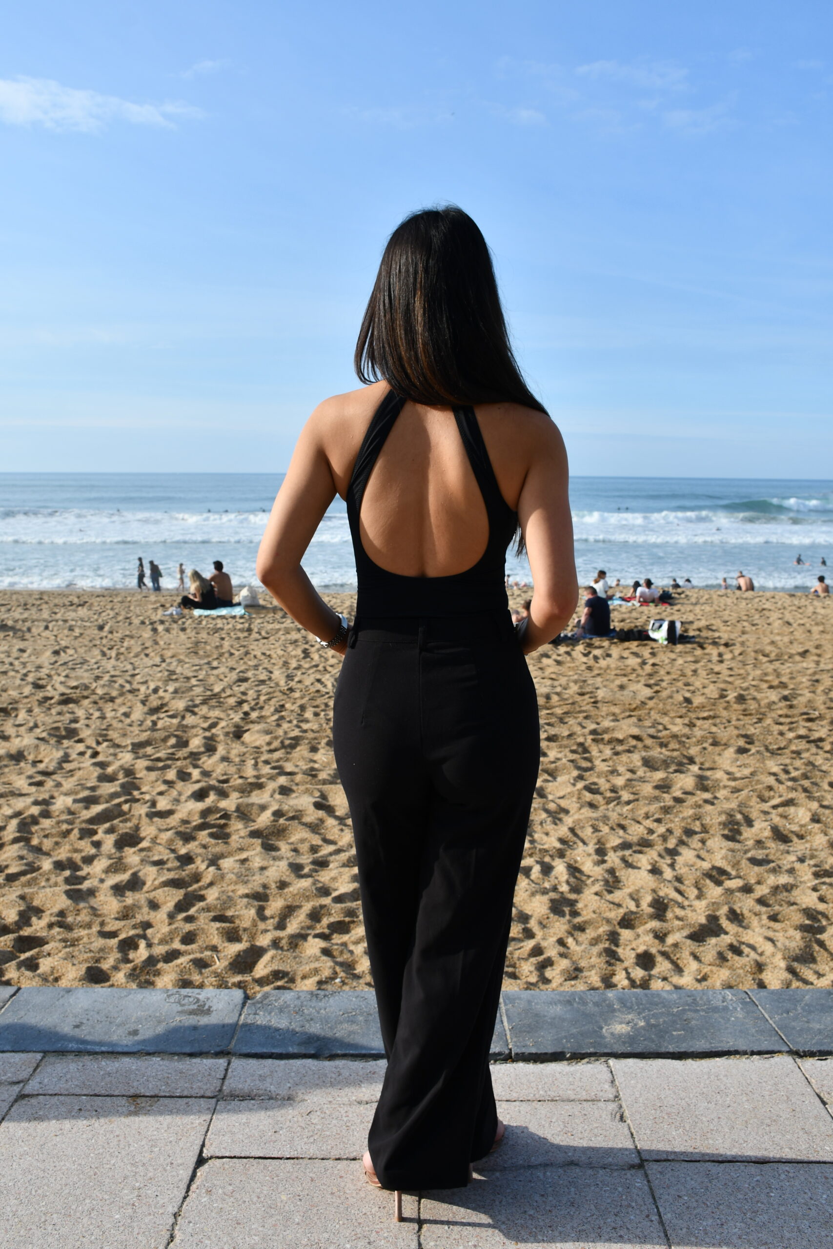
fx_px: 1145
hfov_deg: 40.0
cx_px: 416
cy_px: 624
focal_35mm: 33
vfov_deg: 57.2
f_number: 9
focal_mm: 22
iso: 100
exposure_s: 1/320
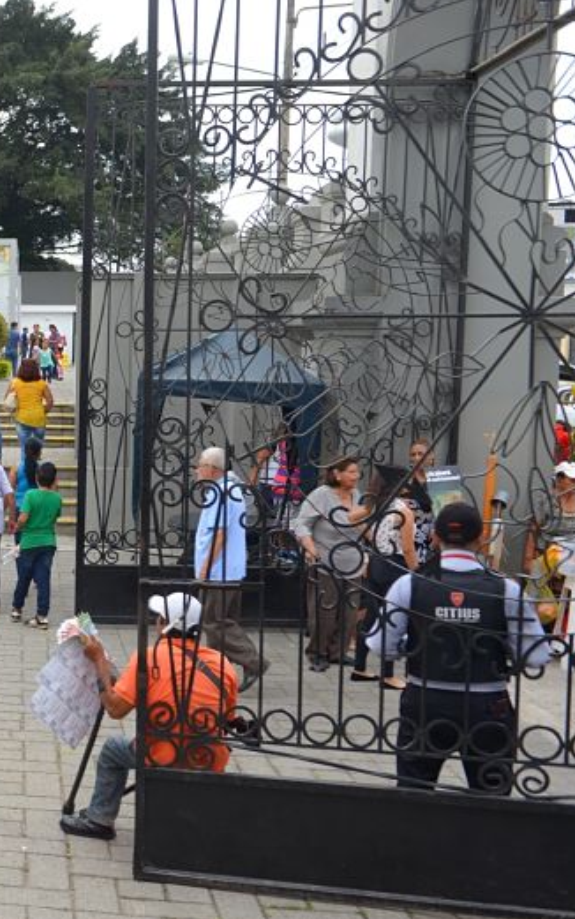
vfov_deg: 40.3
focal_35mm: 50
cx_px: -109
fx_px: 1253
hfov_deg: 23.7
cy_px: 455
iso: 100
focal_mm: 32
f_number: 4
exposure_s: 1/320
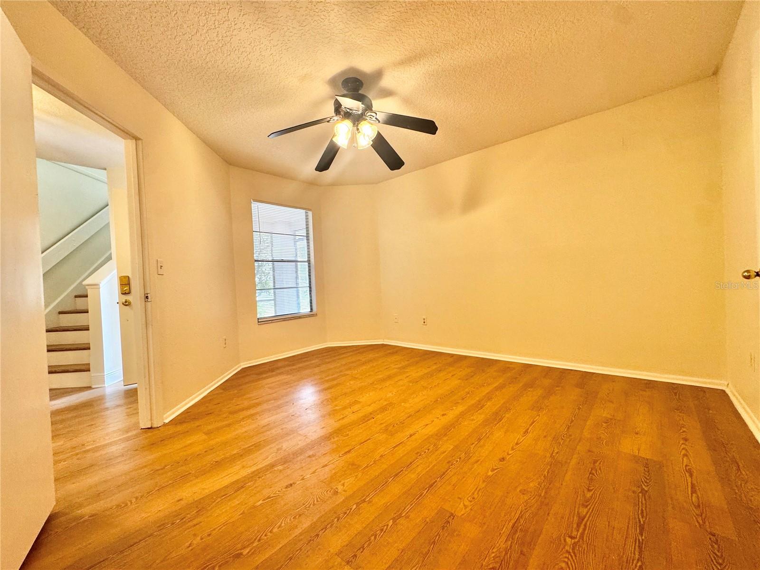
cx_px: 380
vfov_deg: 85.7
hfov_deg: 102.1
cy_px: 285
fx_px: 307
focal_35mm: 14
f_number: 2.2
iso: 160
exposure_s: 1/60
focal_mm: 2.22
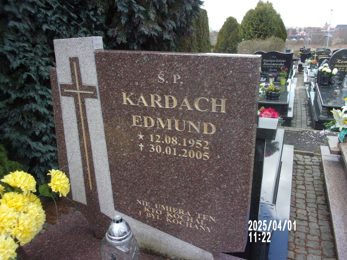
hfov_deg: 63.4
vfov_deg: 49.7
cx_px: 174
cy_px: 130
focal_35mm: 28
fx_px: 281
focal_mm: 5.1
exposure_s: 1/150
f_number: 3.9
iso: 80
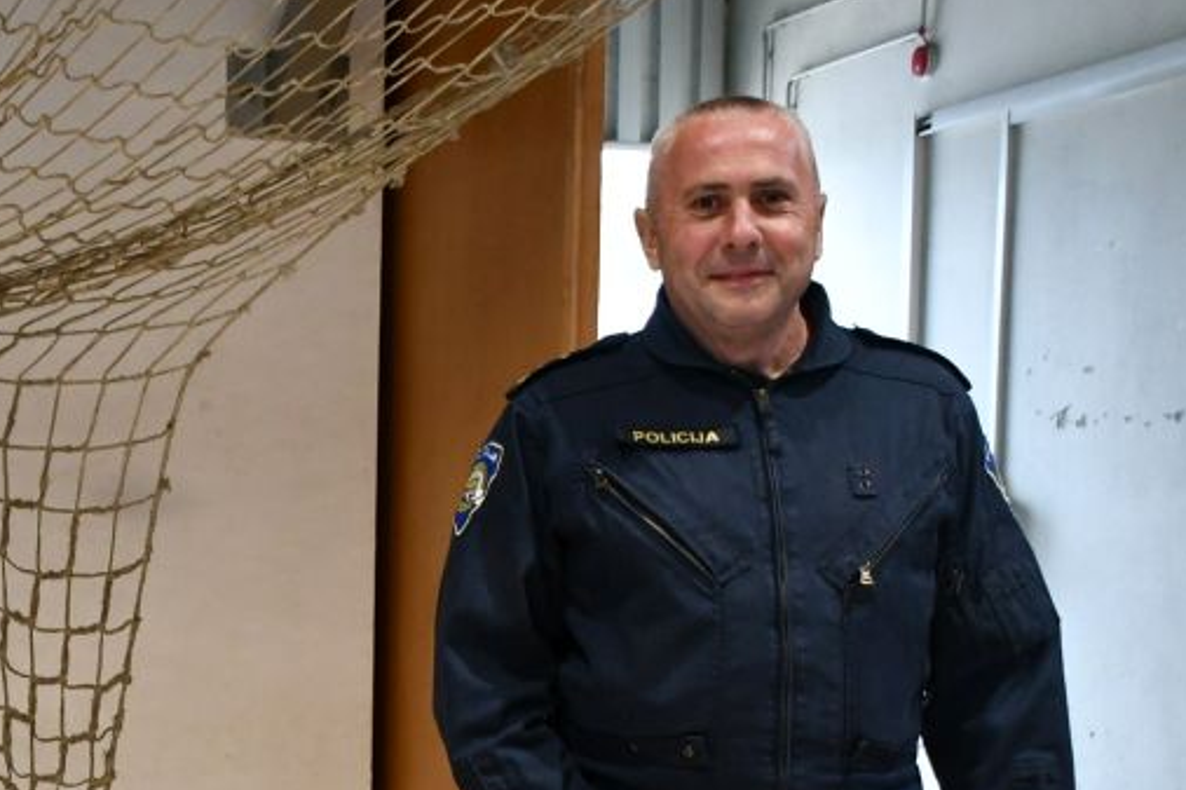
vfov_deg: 14.1
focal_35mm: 94
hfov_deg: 21.3
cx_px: 188
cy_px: 926
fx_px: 3096
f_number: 3.5
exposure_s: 1/125
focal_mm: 22
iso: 1250
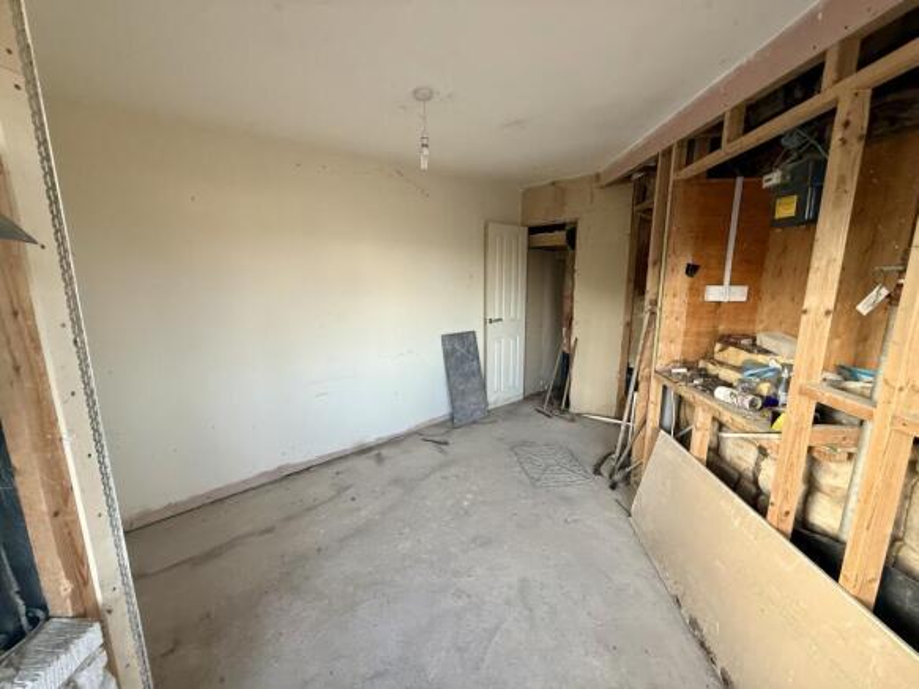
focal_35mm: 14
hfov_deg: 102.1
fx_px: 372
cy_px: 344
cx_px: 460
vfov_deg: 85.7
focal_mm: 2.22
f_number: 2.2
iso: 250
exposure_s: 1/99
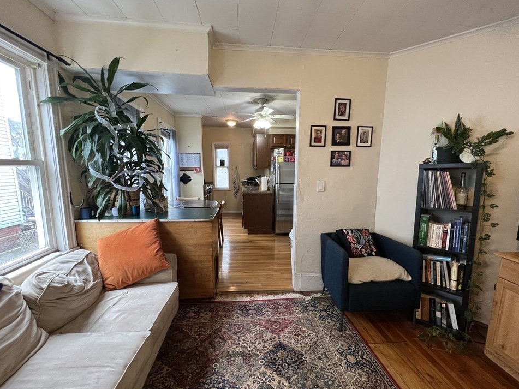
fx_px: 210
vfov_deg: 85.6
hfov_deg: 102.0
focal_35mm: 14
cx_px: 267
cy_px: 205
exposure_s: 1/60
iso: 320
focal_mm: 1.57
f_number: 1.8
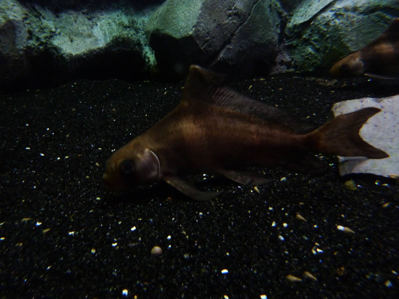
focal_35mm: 25
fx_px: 288
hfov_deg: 69.4
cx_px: 200
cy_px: 150
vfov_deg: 54.9
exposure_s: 1/8
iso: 400
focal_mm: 4.1
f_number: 3.3
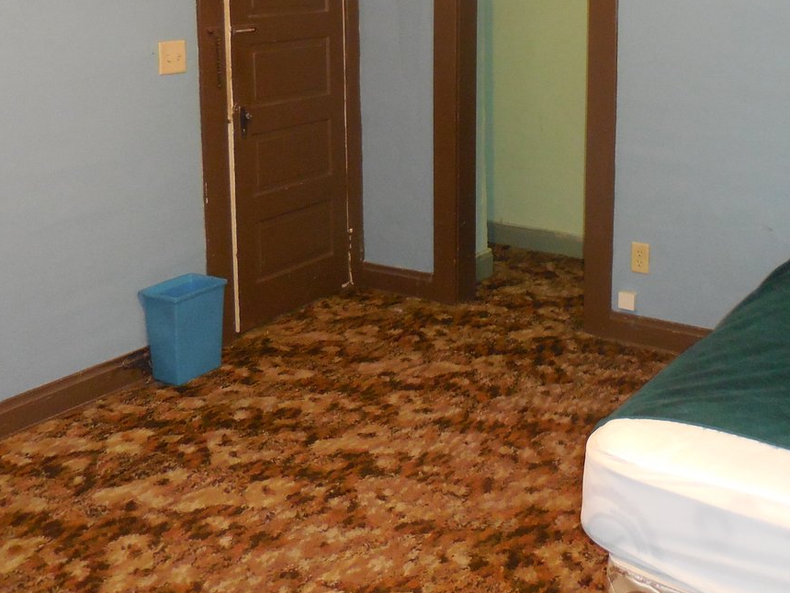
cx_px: 515
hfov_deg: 42.5
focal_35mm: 44
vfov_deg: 31.7
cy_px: 88
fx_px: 1004
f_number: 3.3
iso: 500
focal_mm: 4.5
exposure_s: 1/25
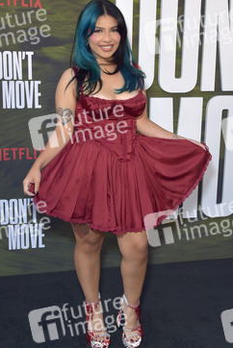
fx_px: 407
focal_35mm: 42
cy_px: 176
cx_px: 106
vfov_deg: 46.4
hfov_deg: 31.9
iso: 800
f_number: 6.3
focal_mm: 38
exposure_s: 1/200
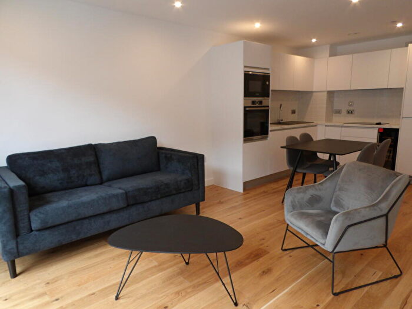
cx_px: 206
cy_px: 154
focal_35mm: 24
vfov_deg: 56.8
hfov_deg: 71.6
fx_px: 286
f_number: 4.1
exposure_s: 1/30
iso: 196
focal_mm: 4.3
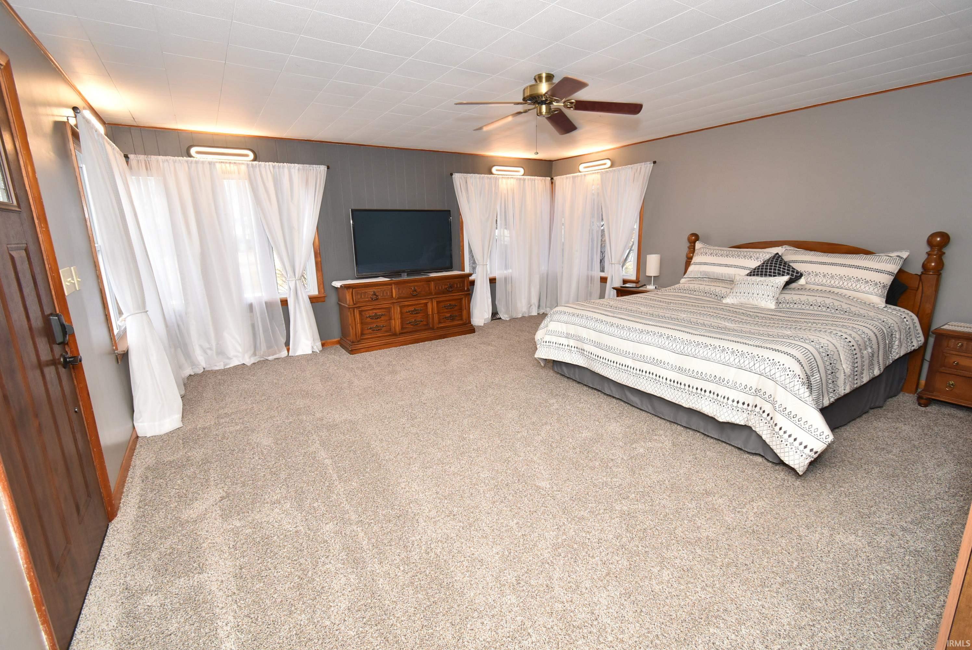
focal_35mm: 15
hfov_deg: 100.3
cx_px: 486
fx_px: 405
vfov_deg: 77.4
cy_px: 325
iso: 400
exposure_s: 1/50
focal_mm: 10
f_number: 4.5
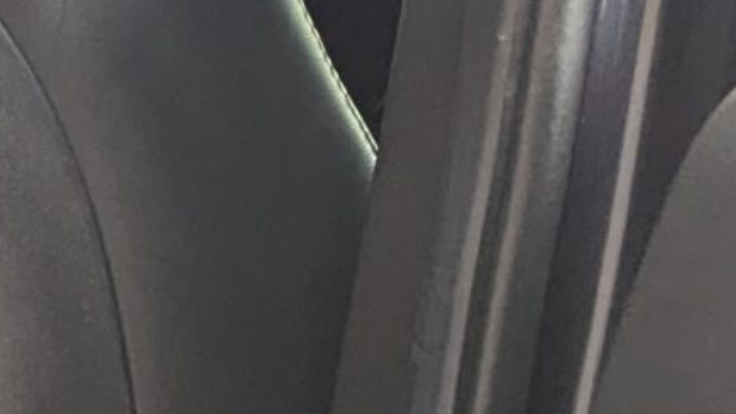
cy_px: 326
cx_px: -1100
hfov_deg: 11.3
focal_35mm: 154
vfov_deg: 7.9
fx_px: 3006
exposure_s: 1/59.7
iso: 161
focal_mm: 6.81
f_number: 1.85
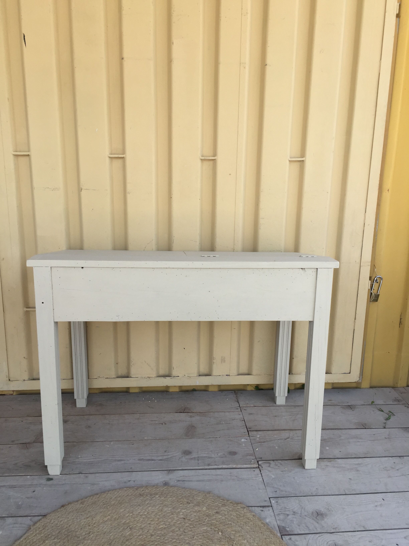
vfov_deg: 61.7
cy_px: 273
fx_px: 457
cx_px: 204
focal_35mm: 29
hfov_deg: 48.2
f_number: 2.2
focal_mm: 4.15
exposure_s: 1/373
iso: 32
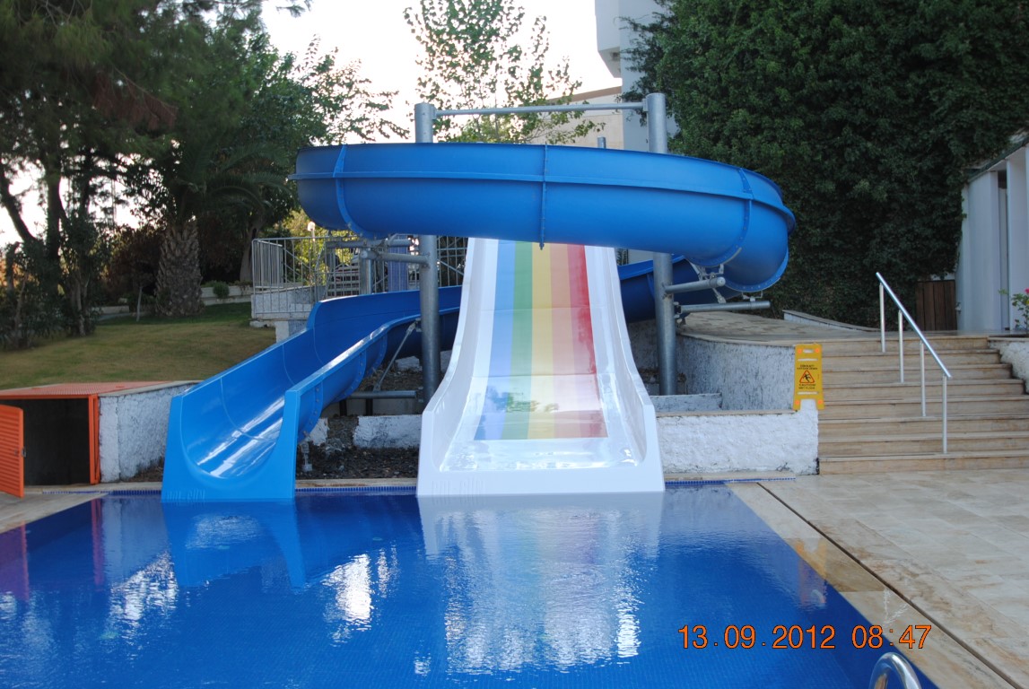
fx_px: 1030
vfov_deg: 37.0
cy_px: 344
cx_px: 514
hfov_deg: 53.1
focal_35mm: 36
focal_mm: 24
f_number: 4.5
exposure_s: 1/160
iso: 100
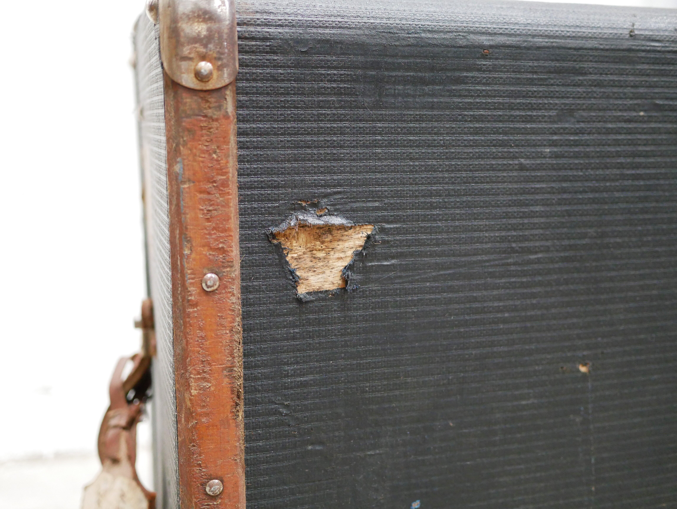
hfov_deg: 46.8
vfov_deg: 36.0
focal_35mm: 40
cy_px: 254
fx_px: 783
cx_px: 338
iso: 2000
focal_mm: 20
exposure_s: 1/60
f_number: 1.7
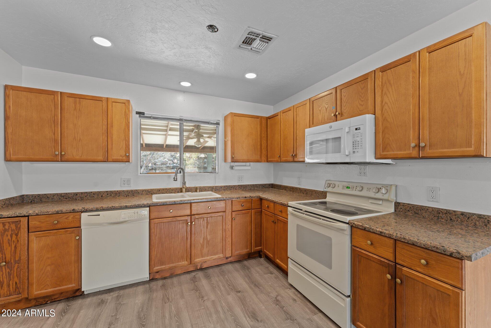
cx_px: 246
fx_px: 191
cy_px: 164
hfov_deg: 104.3
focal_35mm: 14
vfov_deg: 81.2
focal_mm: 14
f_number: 8
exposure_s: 1/8
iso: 400
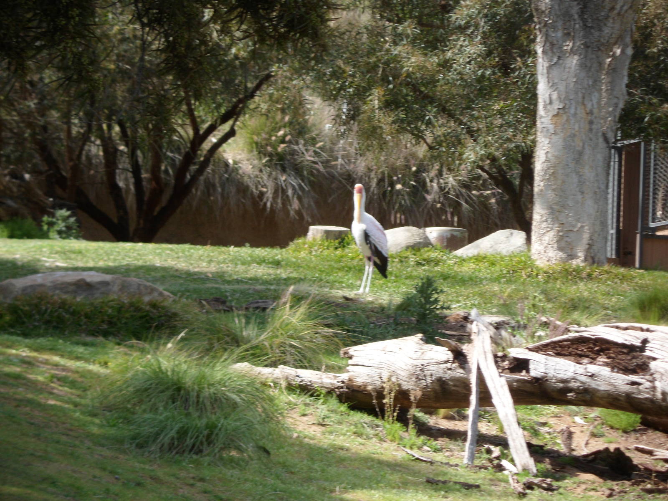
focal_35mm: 270
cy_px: 250
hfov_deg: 7.3
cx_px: 334
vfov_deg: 5.5
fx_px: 5210
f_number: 5.9
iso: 80
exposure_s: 1/125
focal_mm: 46.8
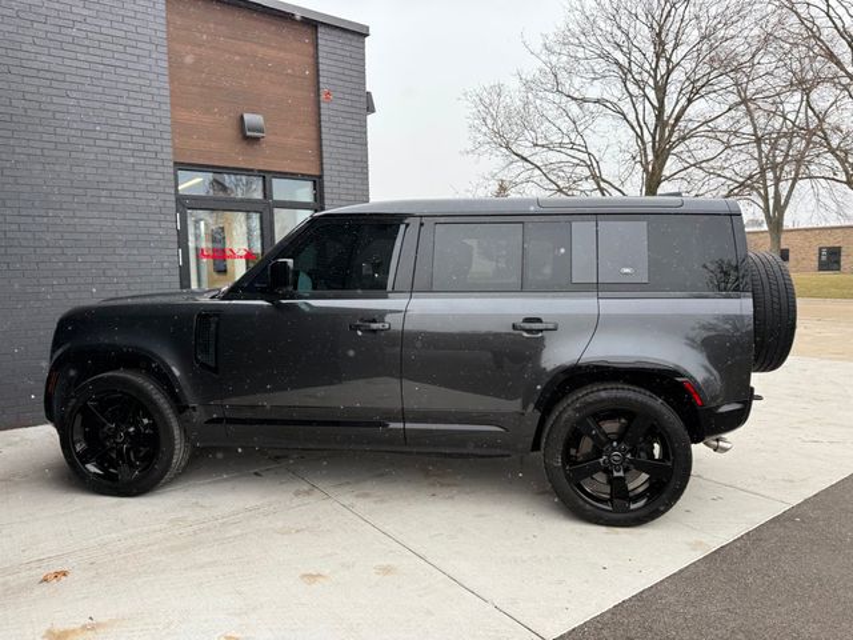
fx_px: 591
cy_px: 320
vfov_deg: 56.8
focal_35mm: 24
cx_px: 426
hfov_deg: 71.6
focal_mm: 6.76
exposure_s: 1/361
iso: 80
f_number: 1.78
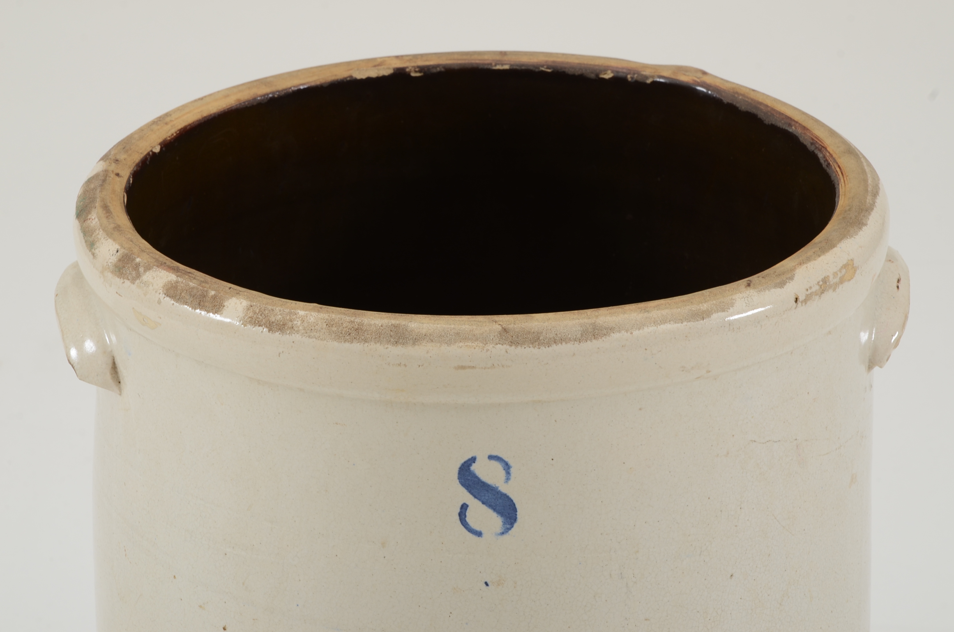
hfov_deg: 13.0
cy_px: 315
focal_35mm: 159
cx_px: 476
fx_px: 4192
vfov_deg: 8.6
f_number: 13
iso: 200
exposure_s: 1/160
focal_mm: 105
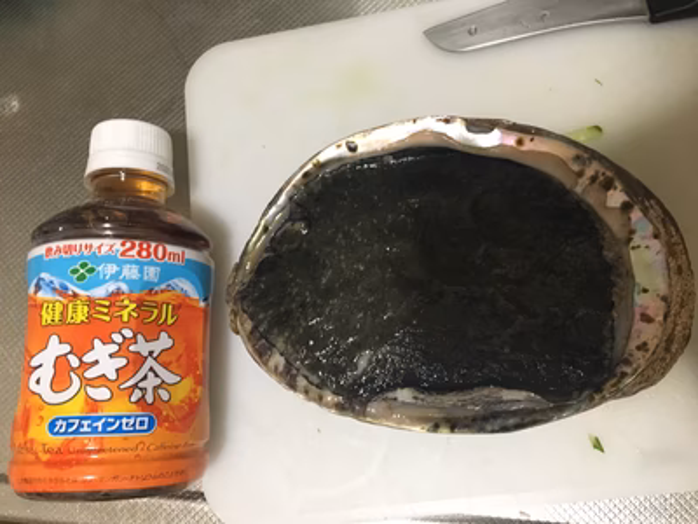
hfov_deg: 61.7
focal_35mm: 29
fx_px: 585
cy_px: 262
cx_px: 349
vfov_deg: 48.2
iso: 250
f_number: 2.2
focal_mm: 4.15
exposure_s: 1/15
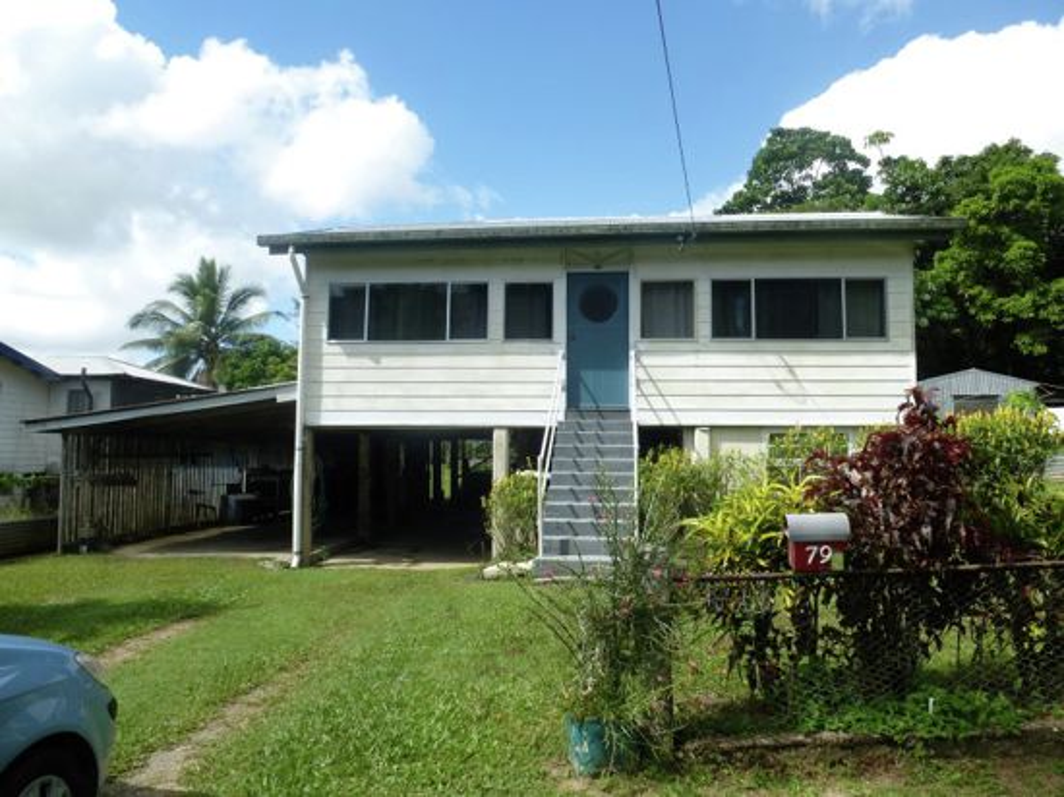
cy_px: 398
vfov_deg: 56.8
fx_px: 737
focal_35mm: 24
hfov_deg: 71.6
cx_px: 532
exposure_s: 1/640
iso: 100
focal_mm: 4.3
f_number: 4
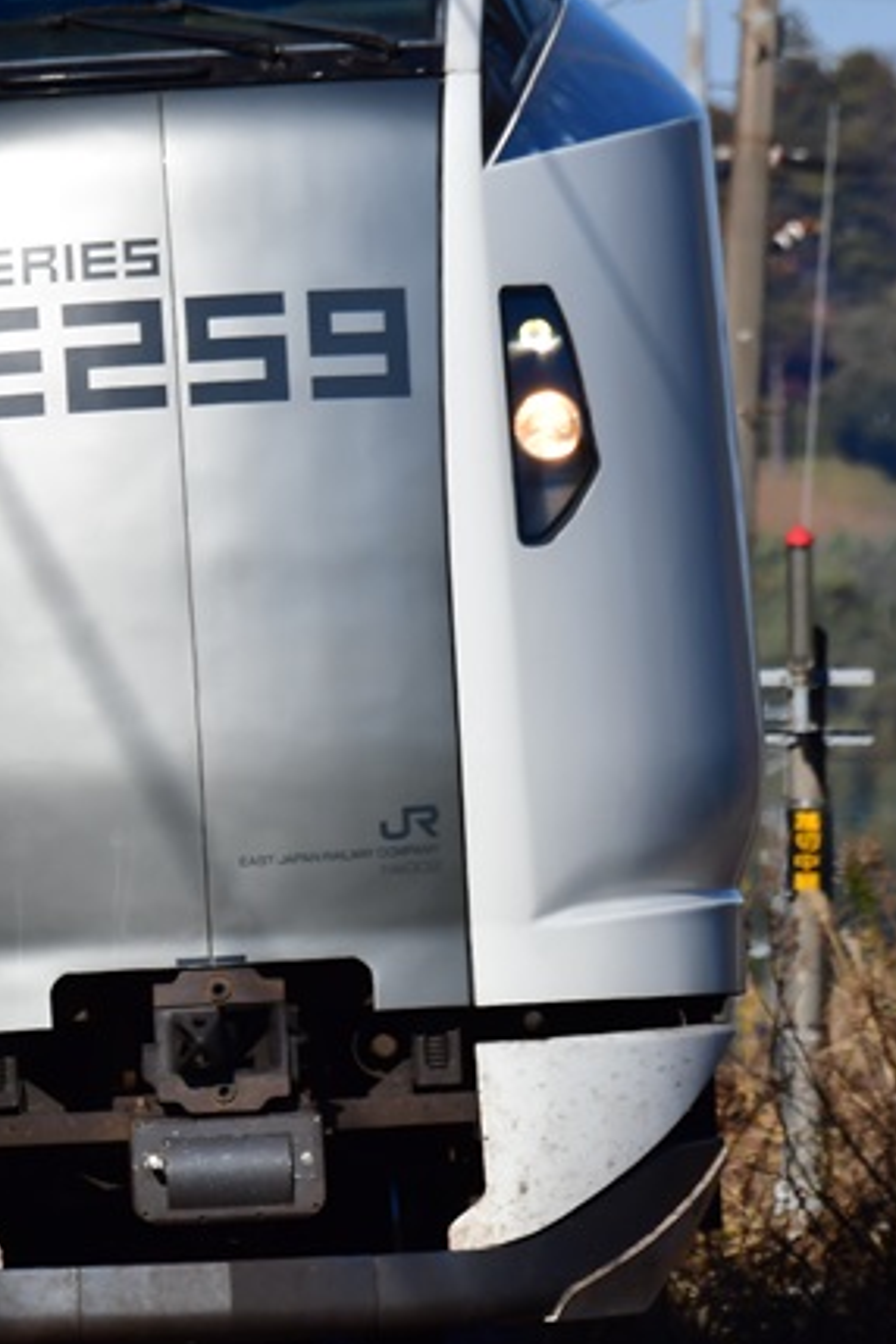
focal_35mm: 1070
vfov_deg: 1.9
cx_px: -310
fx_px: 39944
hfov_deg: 1.3
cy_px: 551
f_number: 10
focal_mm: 340
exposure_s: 1/800
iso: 200
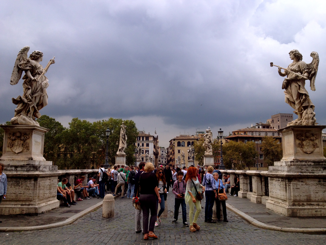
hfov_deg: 52.6
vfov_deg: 40.7
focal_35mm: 35
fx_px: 330
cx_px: 163
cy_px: 122
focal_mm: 4.28
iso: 50
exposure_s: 1/1004
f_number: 2.4
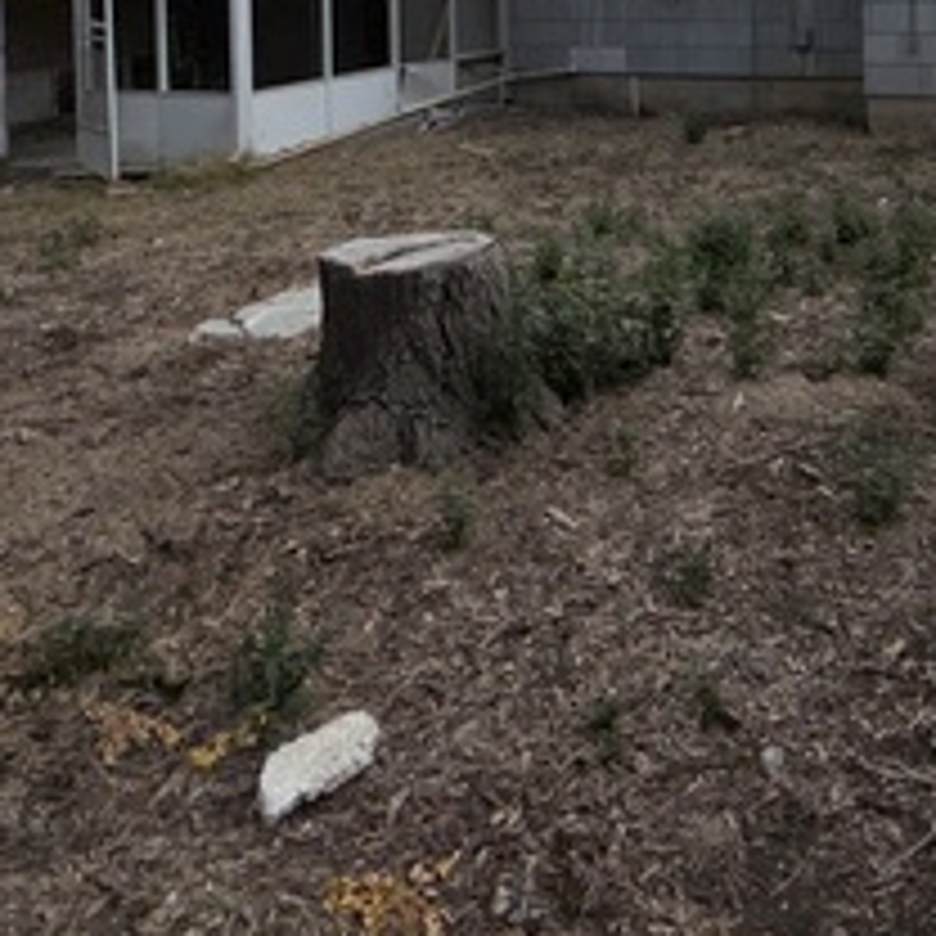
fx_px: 1162
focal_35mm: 38
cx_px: 810
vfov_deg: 38.9
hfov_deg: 41.1
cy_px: 4
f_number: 2.2
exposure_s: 1/1211
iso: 16
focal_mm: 2.22
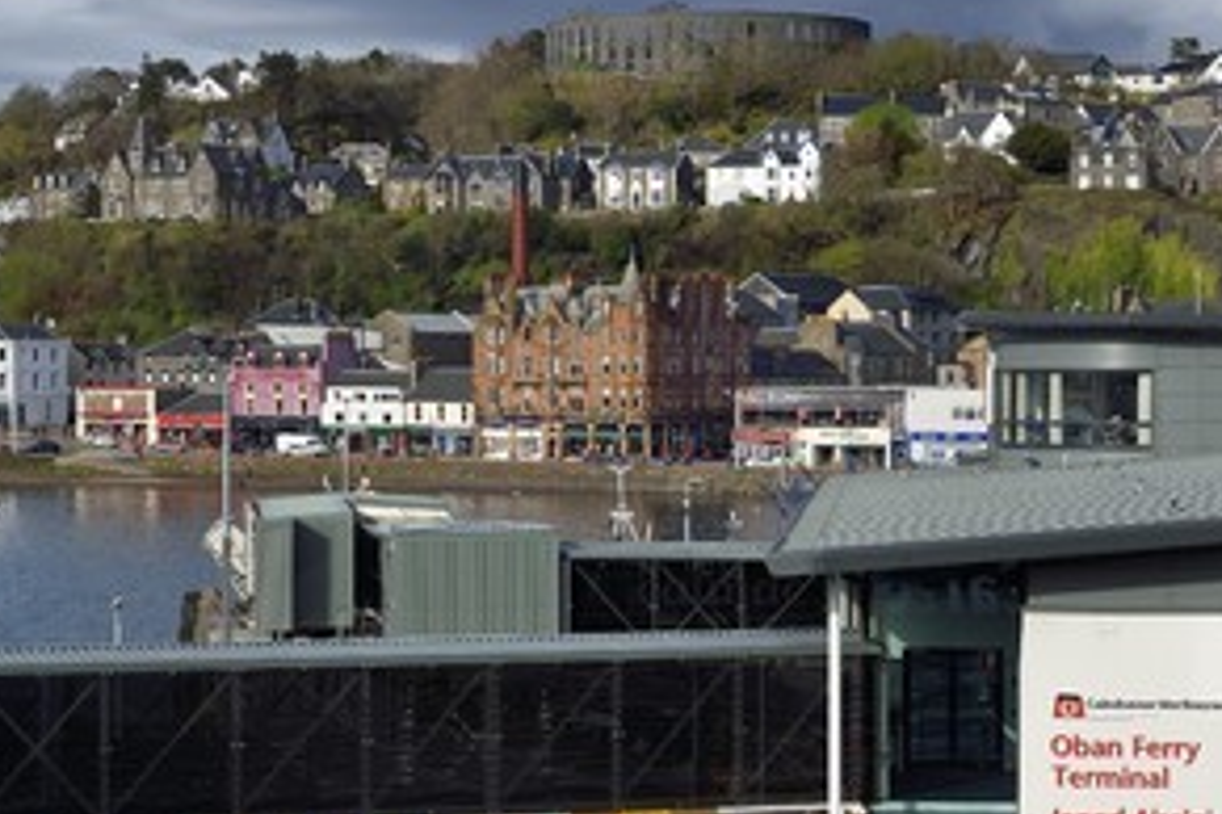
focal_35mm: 101
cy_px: 457
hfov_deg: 20.2
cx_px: 517
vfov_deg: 13.5
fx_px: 3428
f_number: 13
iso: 200
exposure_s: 1/250
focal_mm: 70
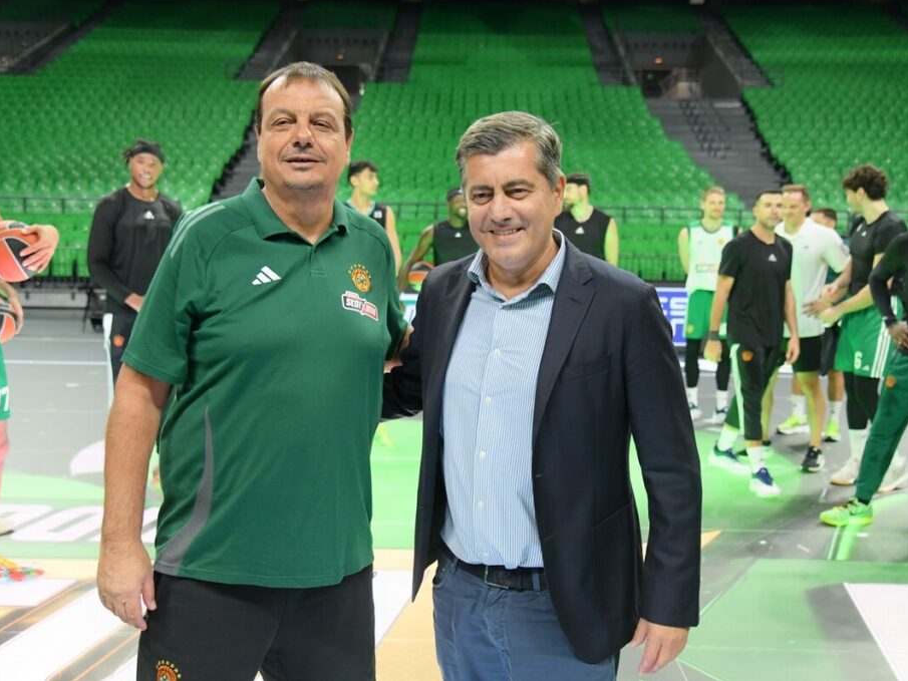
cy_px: 339
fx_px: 971
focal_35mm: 37
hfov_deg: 50.1
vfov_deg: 38.7
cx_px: 464
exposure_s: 1/250
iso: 2500
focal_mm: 34
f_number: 4
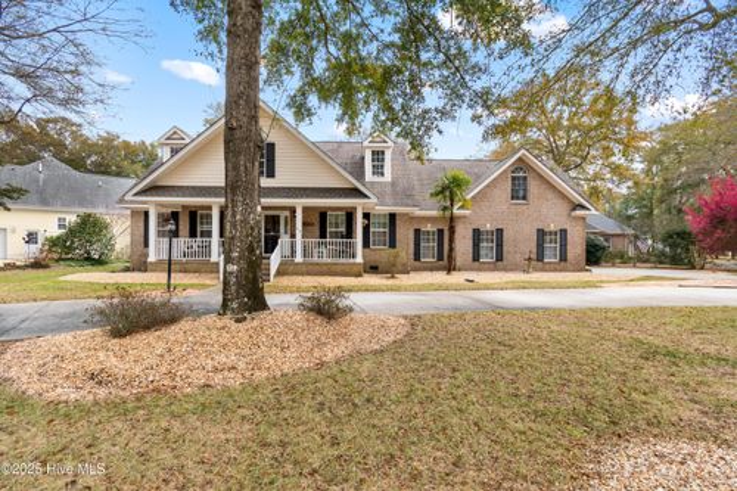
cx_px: 368
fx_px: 327
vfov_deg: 73.7
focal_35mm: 16
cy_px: 246
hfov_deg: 96.8
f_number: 8
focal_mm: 11
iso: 100
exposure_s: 1/60
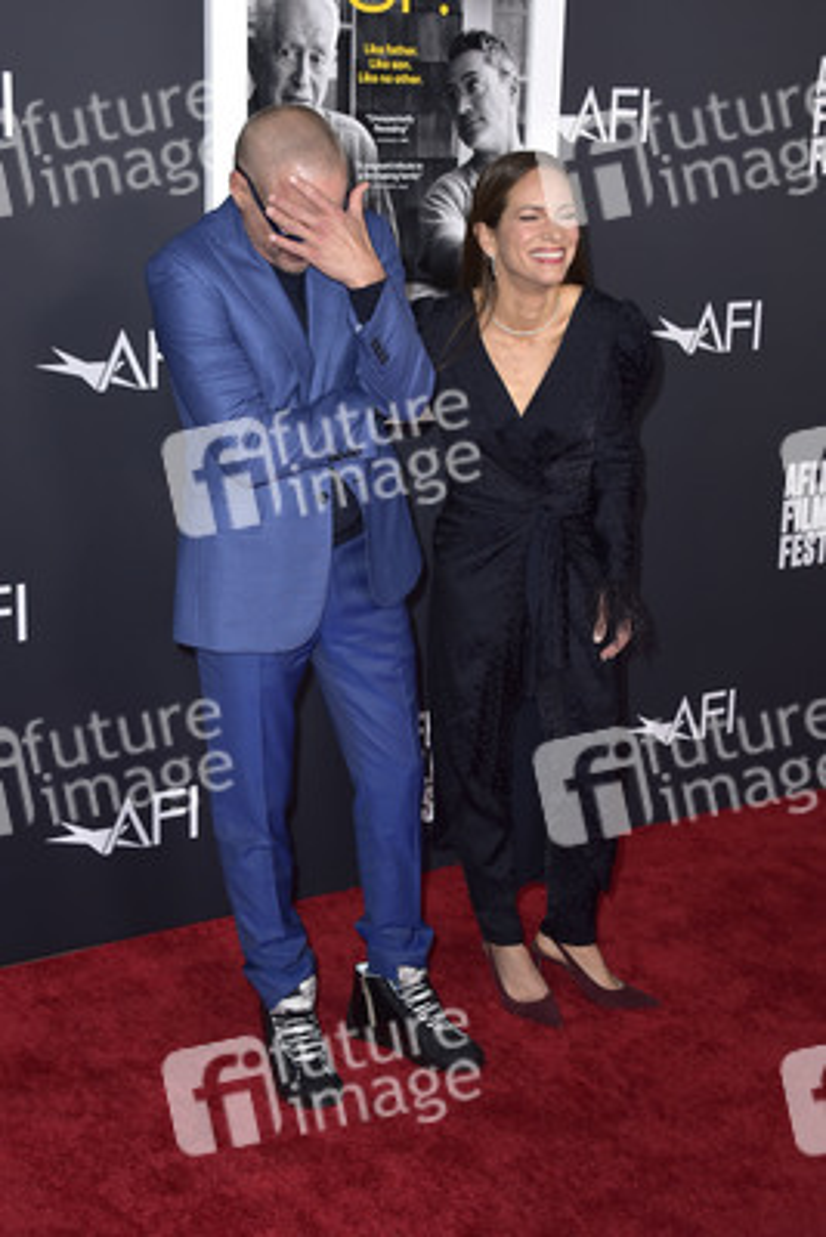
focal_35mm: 44
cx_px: 413
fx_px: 1513
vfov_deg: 44.5
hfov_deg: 30.5
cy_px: 618
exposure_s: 1/200
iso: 640
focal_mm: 44
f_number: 6.3
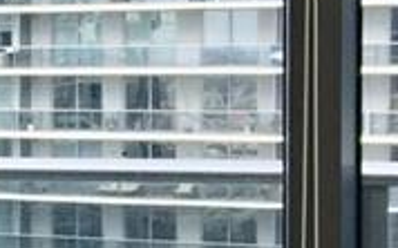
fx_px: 2244
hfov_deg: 9.1
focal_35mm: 207
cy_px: 127
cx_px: -561
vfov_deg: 6.3
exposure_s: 1/30
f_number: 2.2
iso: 40
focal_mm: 4.15
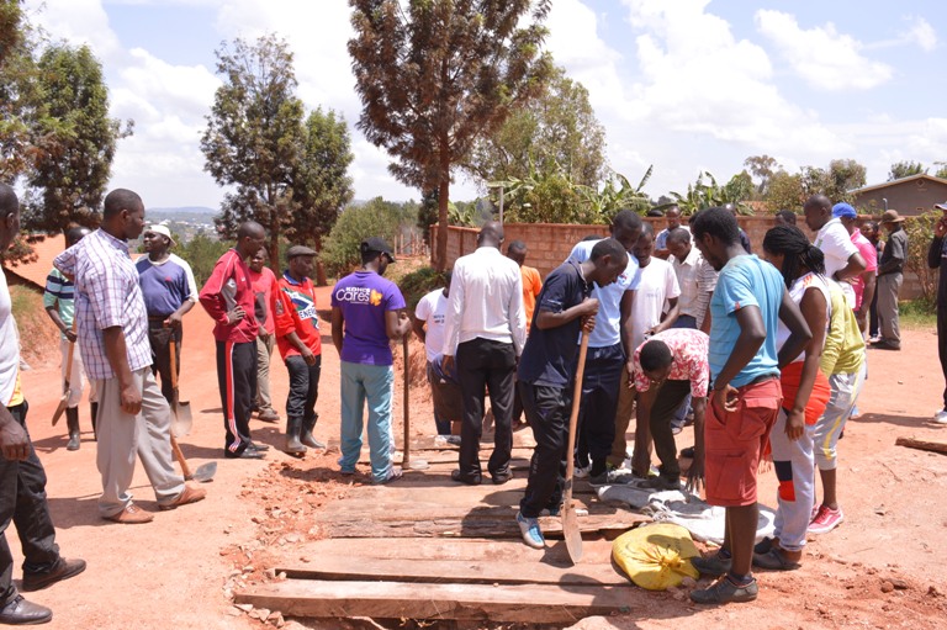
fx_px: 710
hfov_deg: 67.4
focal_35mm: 27
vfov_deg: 47.9
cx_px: 474
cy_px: 315
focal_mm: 18
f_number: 8
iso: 100
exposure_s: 1/200
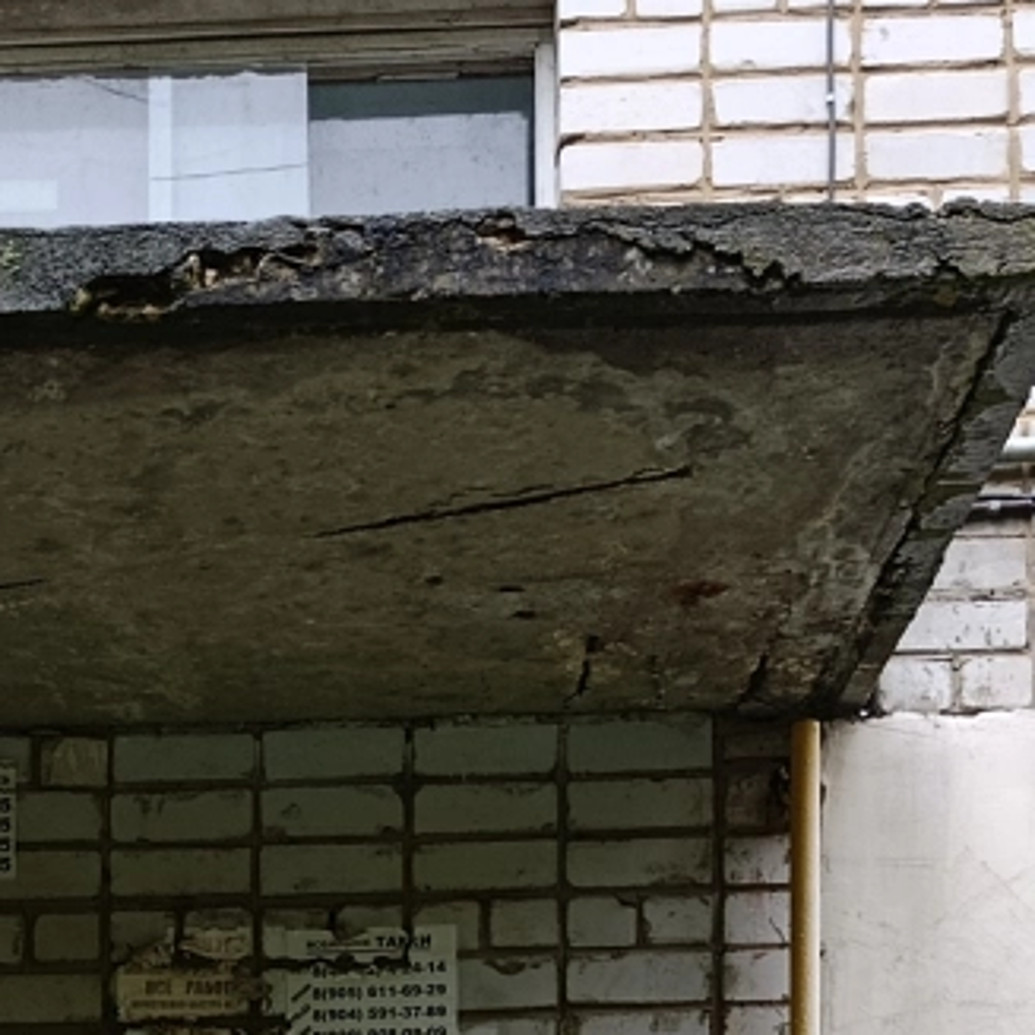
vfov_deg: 19.7
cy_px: 1481
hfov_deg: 21.8
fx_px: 2639
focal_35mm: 78
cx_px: 133
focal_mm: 6.11
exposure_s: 1/100
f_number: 1.65
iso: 216
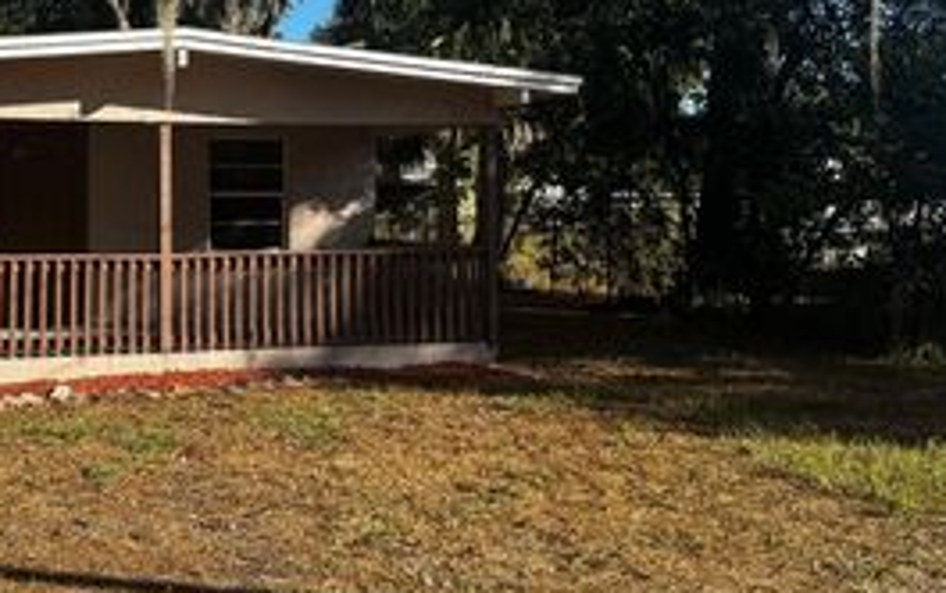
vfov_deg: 26.8
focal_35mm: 48
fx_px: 1238
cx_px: 168
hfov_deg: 39.9
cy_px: 205
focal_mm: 6.76
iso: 80
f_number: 1.78
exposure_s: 1/1818
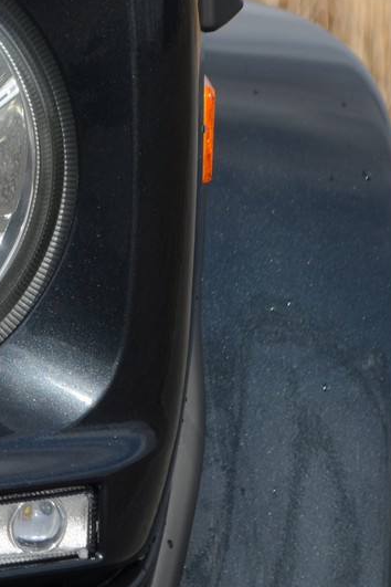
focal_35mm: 229
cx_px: -315
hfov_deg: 5.9
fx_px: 3737
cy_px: 164
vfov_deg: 9.0
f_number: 8
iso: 100
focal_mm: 55
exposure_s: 1/250
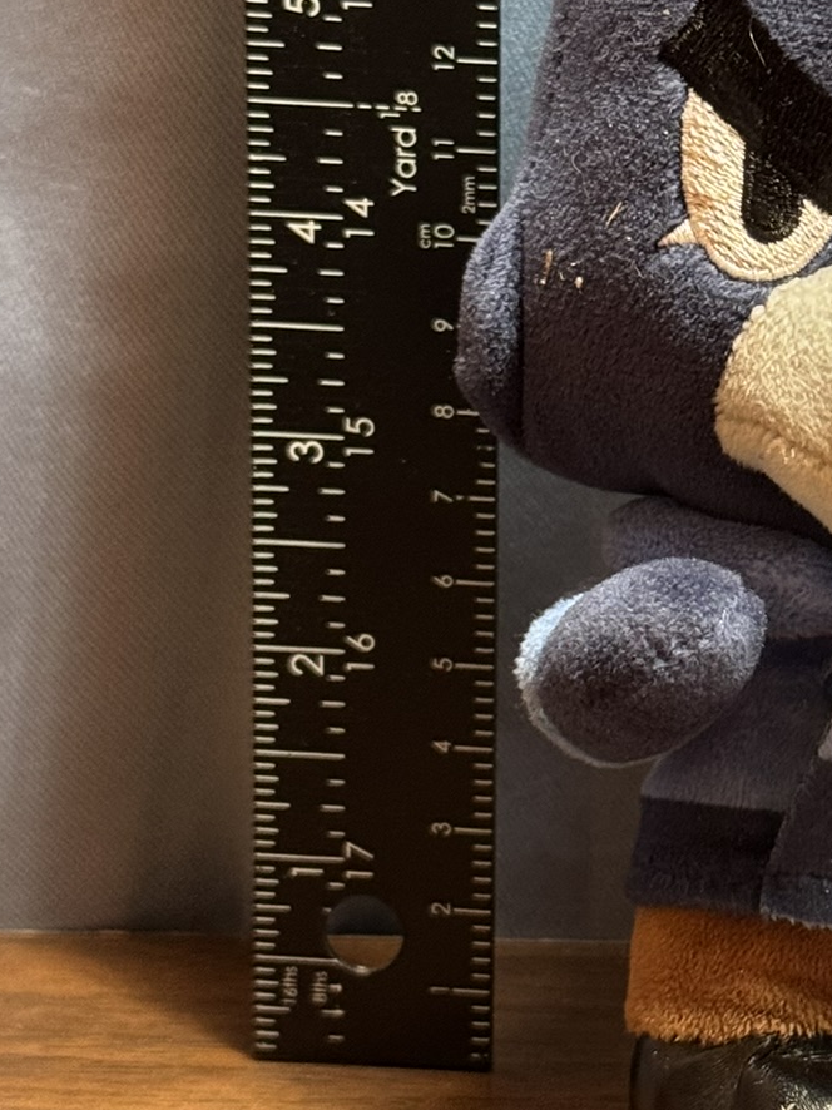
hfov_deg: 13.1
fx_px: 3559
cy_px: 608
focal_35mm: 111
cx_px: 931
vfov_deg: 17.7
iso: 320
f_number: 1.78
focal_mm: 6.76
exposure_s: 1/40
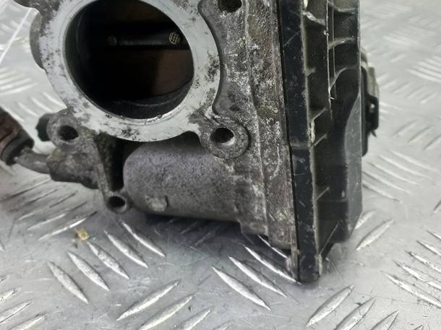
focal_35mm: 42
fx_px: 535
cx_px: 197
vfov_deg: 33.5
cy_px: 77
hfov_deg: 44.7
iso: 125
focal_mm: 4.6
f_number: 1.8
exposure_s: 1/50
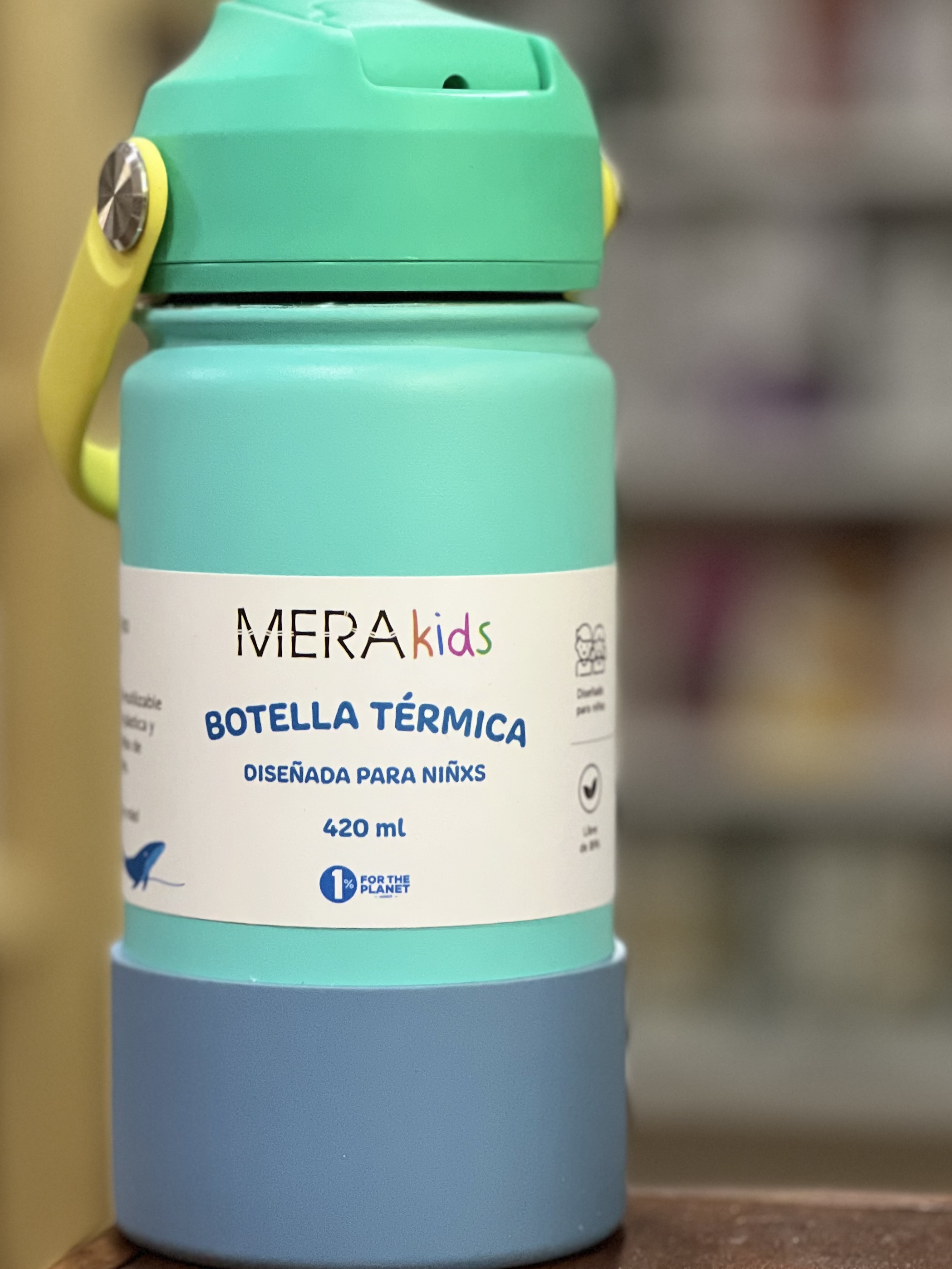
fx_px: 4070
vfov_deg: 17.7
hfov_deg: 13.3
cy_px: 611
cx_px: 390
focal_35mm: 111
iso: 400
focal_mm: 9
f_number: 2.8
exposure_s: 1/40
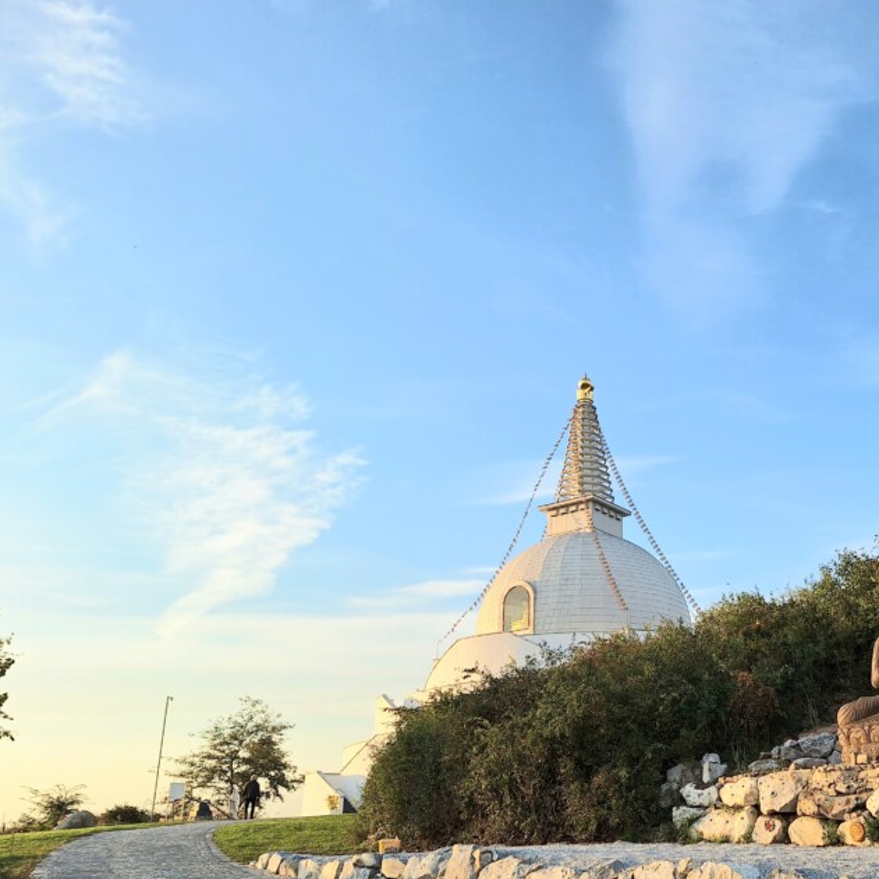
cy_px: 529
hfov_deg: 47.8
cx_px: 666
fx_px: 948
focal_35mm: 33
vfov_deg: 49.4
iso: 40
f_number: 1.8
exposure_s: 1/1667
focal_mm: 5.54
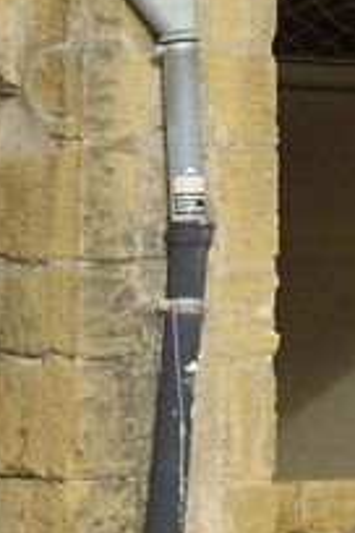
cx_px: 1305
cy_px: -711
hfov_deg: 4.5
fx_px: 4171
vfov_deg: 6.9
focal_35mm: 282
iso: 200
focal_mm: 36
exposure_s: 1/200
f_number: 11
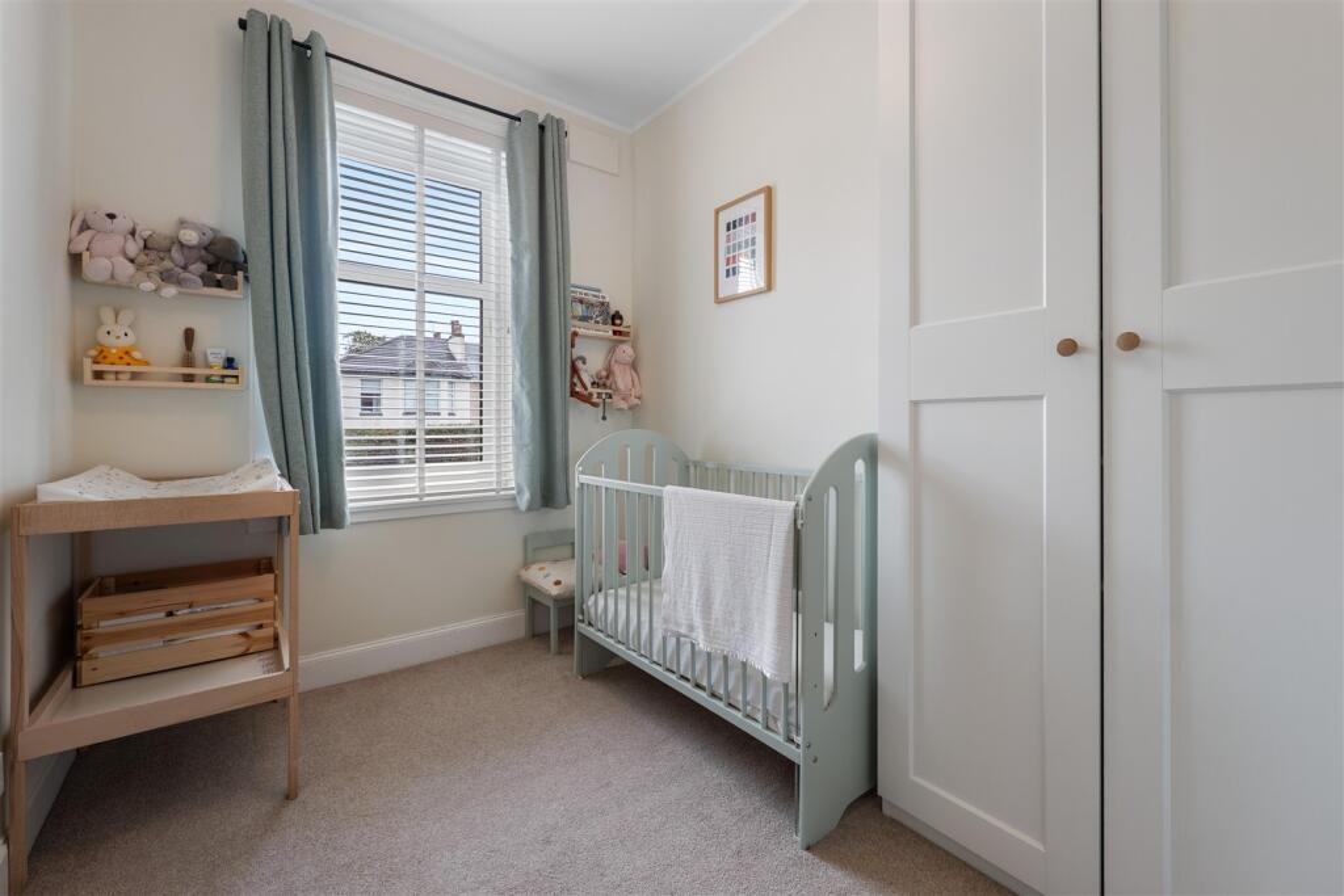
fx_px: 523
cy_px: 448
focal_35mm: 14
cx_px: 672
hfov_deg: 104.2
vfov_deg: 81.2
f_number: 8
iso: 640
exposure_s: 1/10
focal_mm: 14
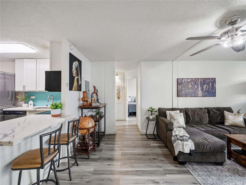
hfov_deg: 94.5
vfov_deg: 78.1
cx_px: 123
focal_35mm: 16
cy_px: 92
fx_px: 114
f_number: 4
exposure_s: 1/200
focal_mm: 8
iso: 250
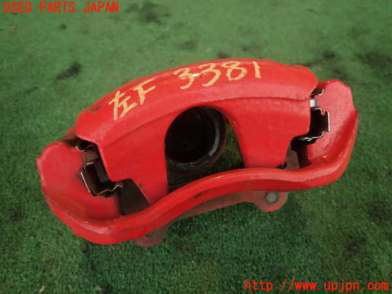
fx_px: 283
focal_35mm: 25
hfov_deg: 69.4
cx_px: 196
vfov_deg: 54.9
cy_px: 147
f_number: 2
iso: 200
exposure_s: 1/50
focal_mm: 4.5
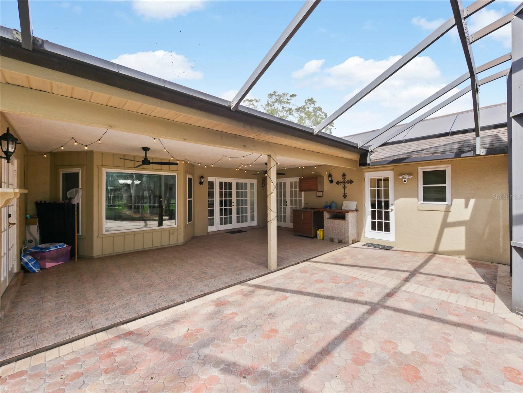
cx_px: 262
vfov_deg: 85.7
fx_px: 212
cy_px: 196
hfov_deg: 102.1
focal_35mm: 14
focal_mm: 7
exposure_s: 1/250
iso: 200
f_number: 5.6
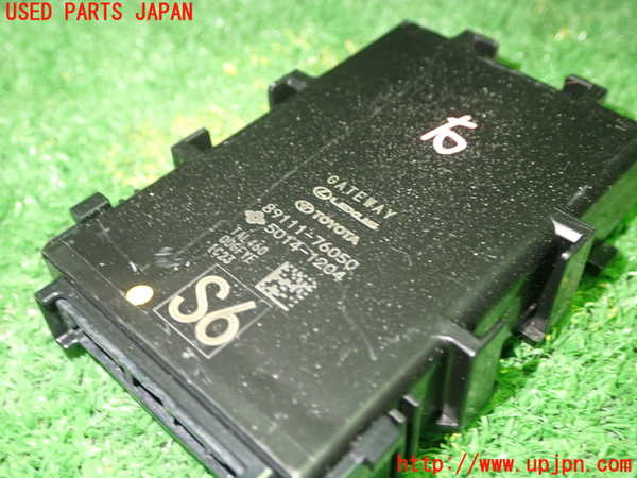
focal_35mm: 41
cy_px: 239
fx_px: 754
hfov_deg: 45.8
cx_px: 318
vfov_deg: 35.1
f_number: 2.8
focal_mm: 7.31
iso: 800
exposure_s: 1/25
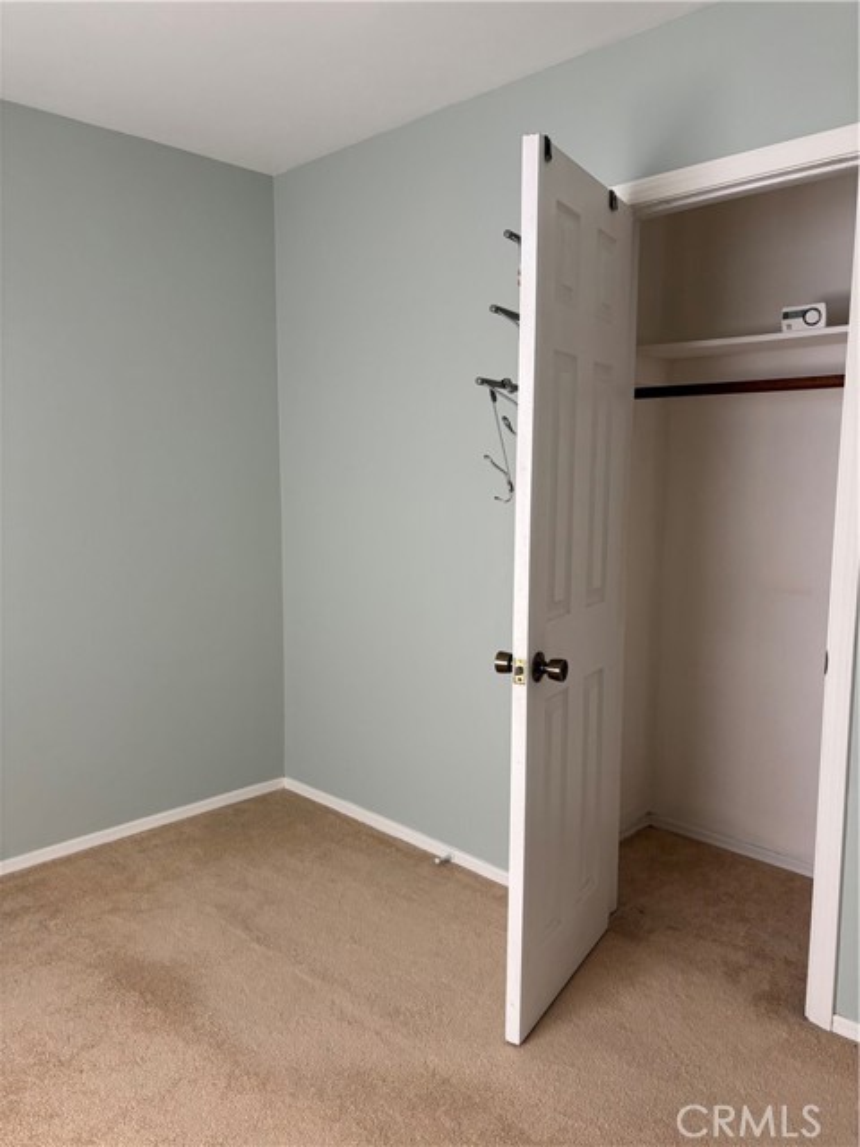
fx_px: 861
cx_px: 430
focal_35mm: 26
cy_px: 574
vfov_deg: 67.3
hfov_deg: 53.1
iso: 125
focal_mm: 5.96
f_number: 1.6
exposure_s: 1/101
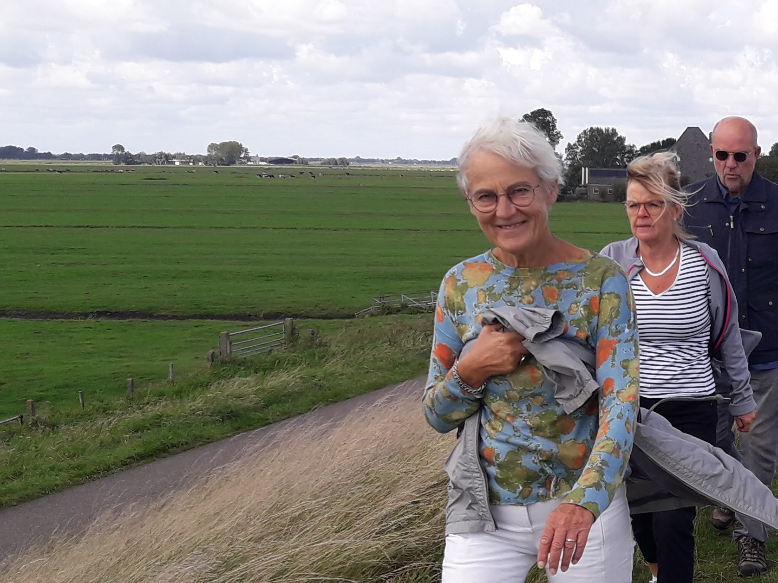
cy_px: 409
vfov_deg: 21.2
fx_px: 1551
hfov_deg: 26.8
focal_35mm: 69
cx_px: 753
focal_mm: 3.7
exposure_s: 1/1055
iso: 40
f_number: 1.9
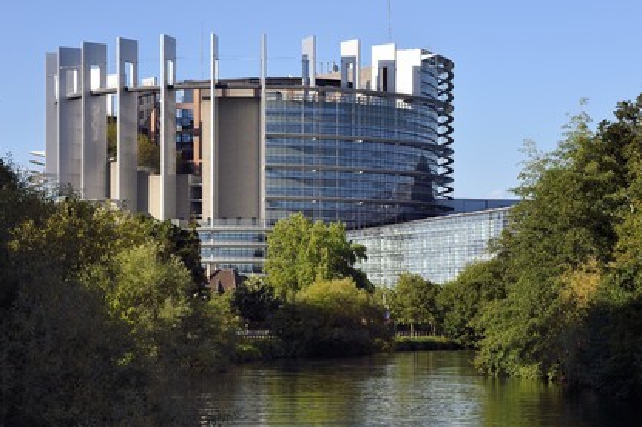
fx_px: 1979
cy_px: 213
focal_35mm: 111
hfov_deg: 18.4
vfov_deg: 12.3
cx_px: 323
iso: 200
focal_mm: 110
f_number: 13
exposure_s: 1/250
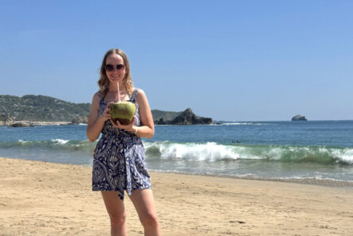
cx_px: 200
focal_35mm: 68
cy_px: 166
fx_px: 667
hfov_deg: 29.6
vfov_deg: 19.9
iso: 64
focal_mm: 6.8
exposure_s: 1/9009
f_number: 1.8
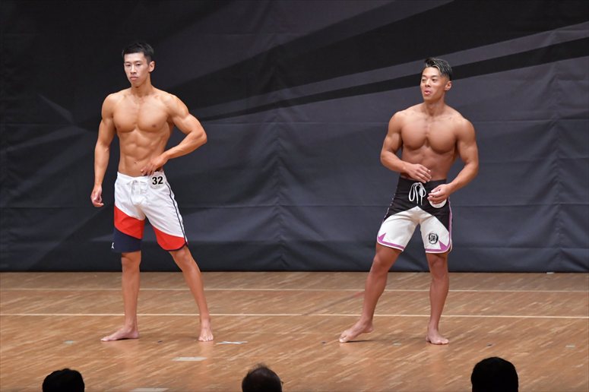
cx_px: 294
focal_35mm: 240
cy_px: 196
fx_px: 3925
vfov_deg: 5.7
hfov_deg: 8.6
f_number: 5.6
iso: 6400
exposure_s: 1/400
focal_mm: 160
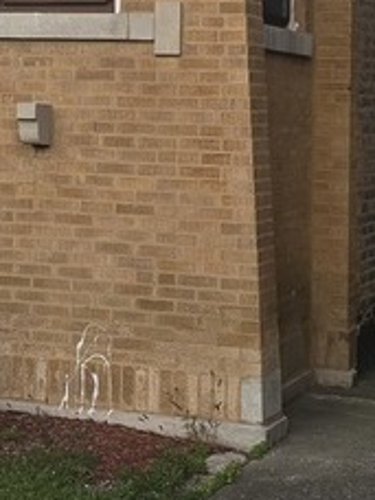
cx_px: 42
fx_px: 1574
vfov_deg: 17.8
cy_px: 64
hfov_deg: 13.5
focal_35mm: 109
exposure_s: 1/120
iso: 16
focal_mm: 6.3
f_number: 1.7
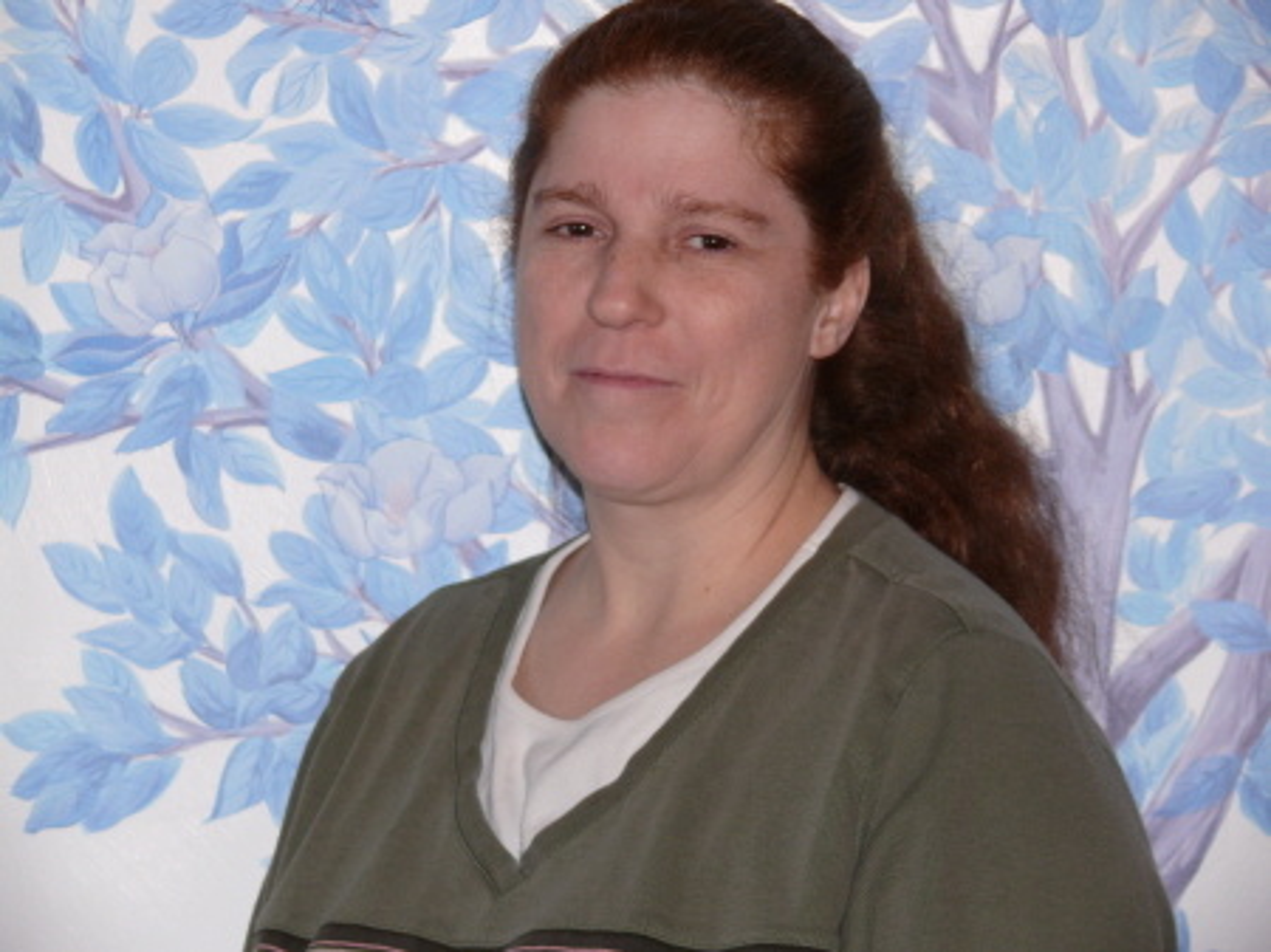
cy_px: 476
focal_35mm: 127
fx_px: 4661
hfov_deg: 15.5
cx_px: 636
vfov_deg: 11.7
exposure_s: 1/30
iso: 100
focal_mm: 26.8
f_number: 3.6
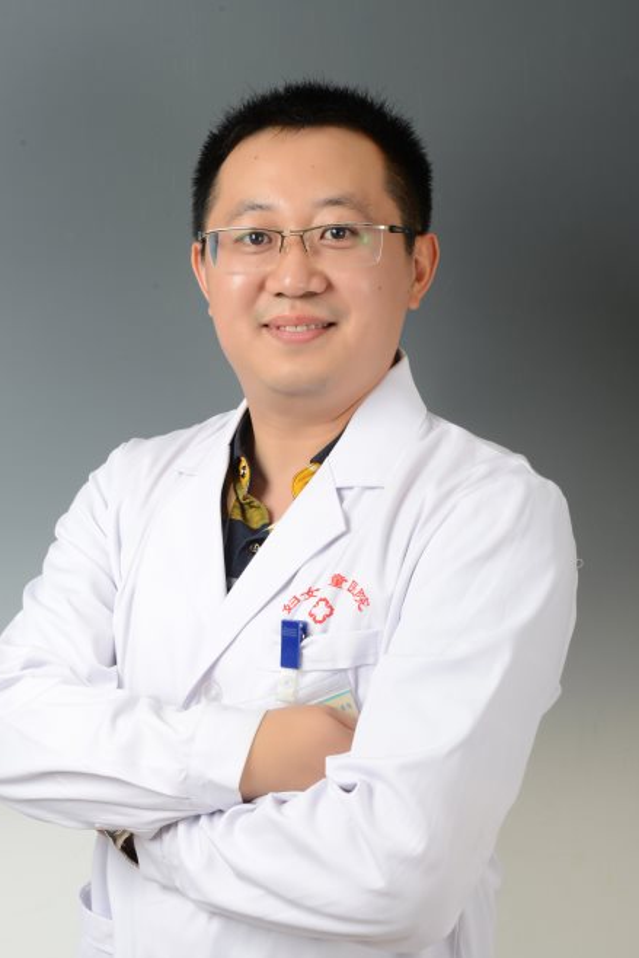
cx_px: 279
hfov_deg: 19.5
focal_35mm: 70
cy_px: 547
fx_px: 1863
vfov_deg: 28.8
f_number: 13
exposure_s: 1/160
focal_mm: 60
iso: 200
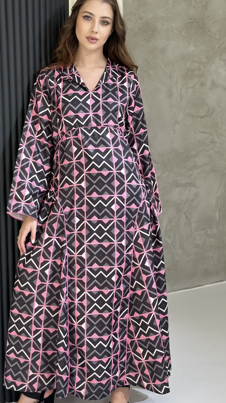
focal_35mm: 62
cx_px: 81
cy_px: 197
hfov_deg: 19.4
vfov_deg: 33.8
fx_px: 661
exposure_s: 1/176
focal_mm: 6.86
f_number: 1.78
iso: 80
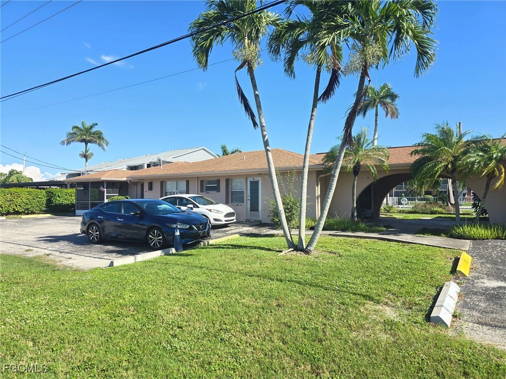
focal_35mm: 23
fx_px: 336
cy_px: 190
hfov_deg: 73.9
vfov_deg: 58.9
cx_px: 253
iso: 12
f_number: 1.7
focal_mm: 6.3
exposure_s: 1/416
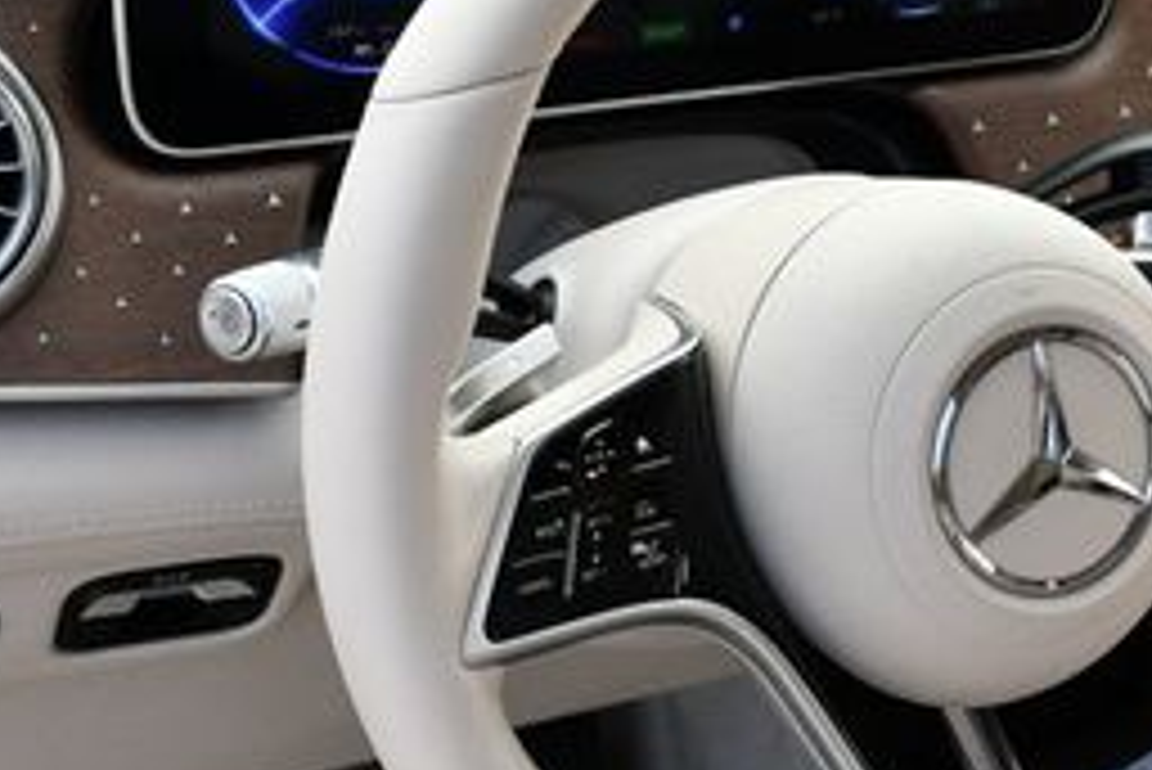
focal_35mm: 90
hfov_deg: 21.7
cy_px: 419
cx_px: 1188
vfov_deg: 15.2
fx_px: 2882
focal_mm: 18
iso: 250
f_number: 5.6
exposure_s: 1/250
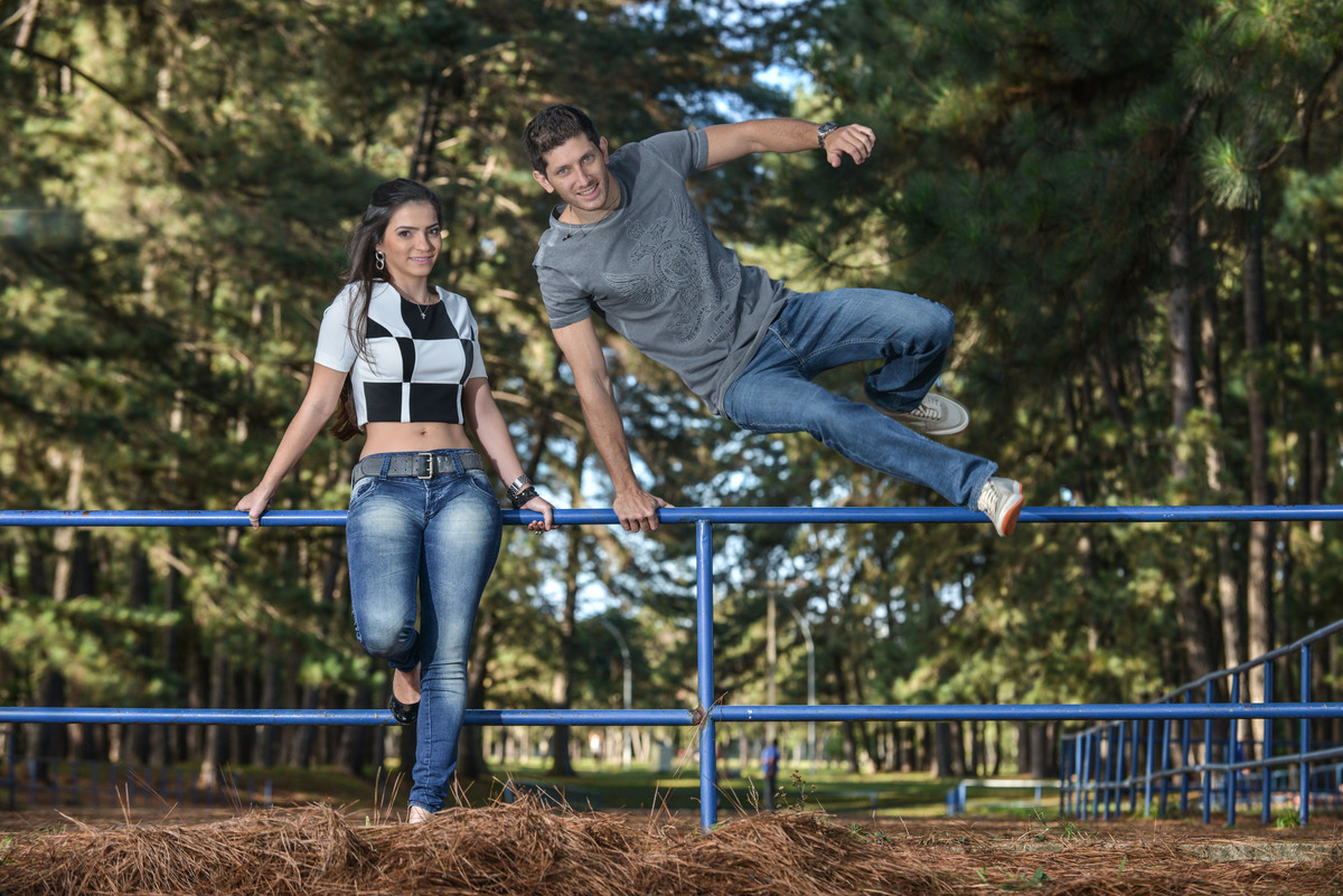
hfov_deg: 16.4
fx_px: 4665
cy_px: 448
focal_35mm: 125
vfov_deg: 11.0
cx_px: 672
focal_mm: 125
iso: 320
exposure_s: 1/200
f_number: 5.6
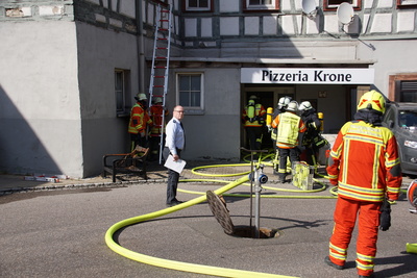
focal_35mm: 42
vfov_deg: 31.9
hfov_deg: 46.4
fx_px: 487
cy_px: 139
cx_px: 208
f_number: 6.3
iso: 100
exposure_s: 1/320
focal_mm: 28
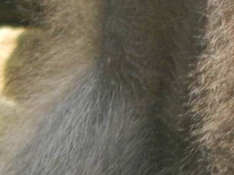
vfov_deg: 0.5
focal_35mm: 2844
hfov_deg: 0.7
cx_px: 334
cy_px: 141
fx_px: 19225
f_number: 5.8
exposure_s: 1/200
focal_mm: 120
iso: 400
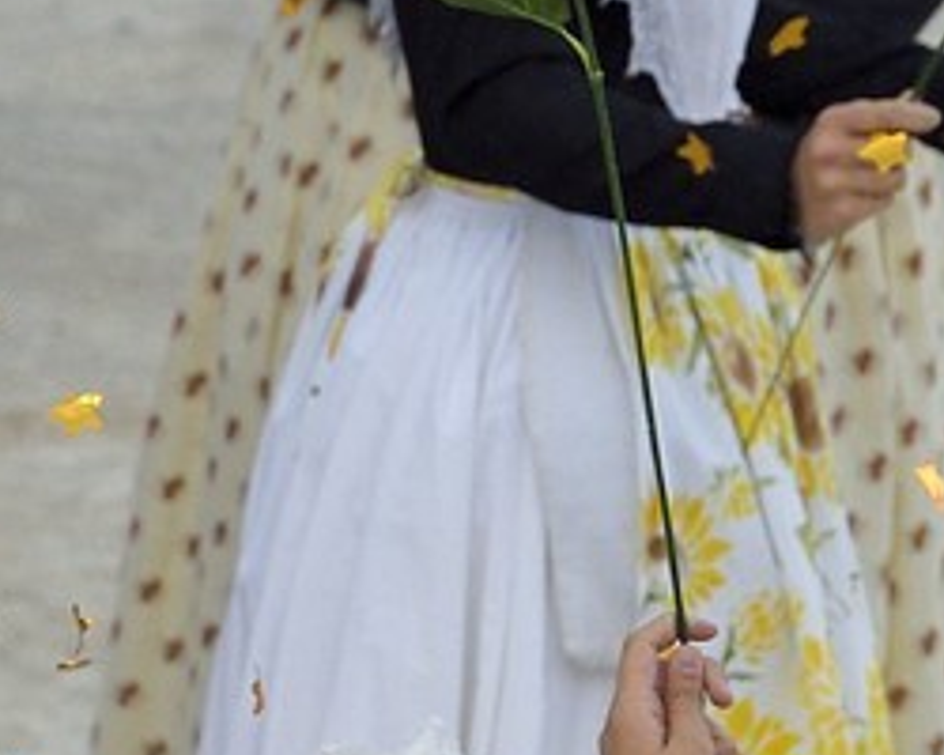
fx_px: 31822
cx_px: -1763
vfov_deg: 1.4
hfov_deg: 1.7
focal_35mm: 1139
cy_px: 759
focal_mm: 190
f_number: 5
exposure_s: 1/800
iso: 800
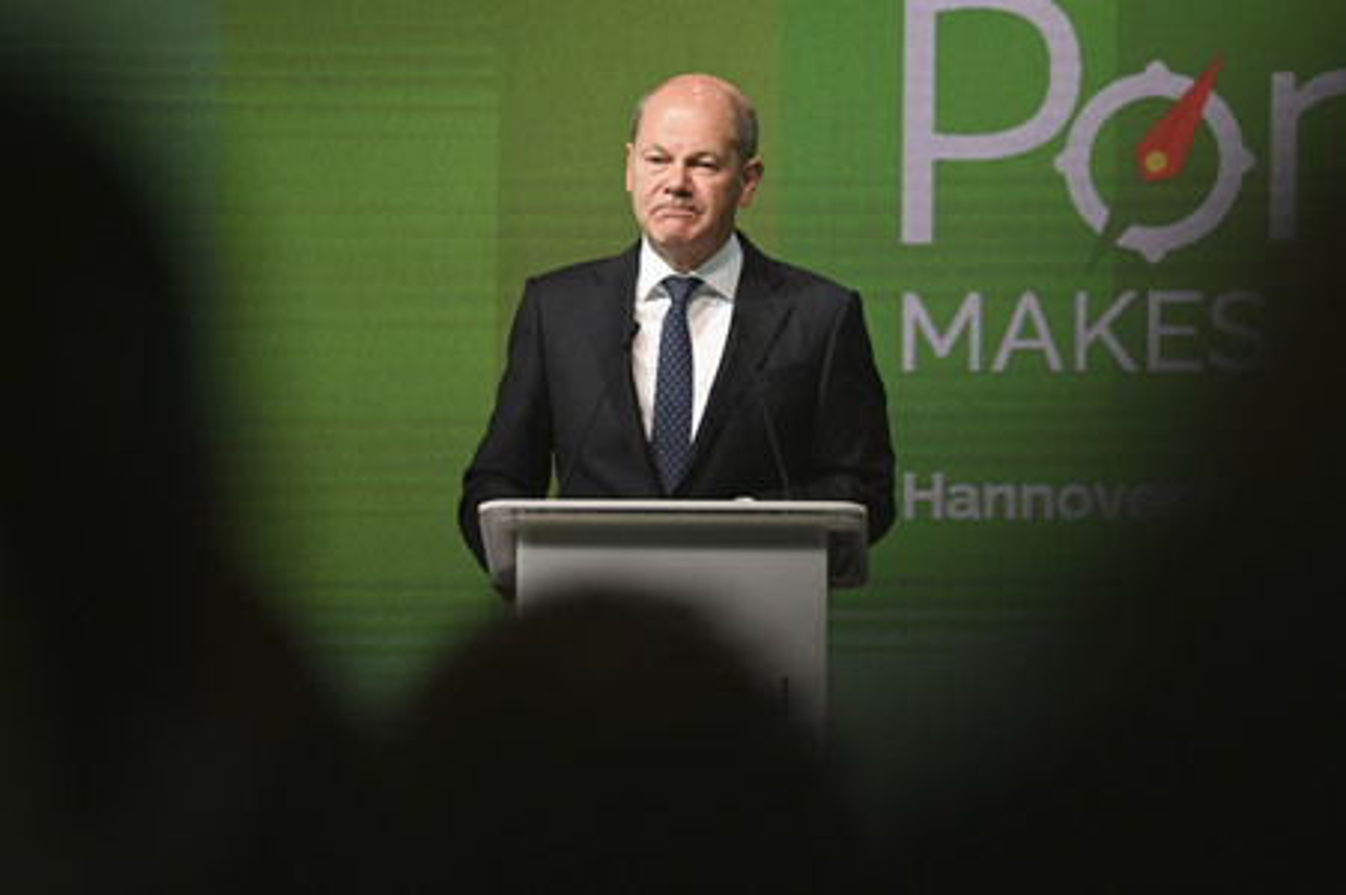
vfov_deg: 6.9
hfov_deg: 10.3
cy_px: 448
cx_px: 673
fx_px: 7472
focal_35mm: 200
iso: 800
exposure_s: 1/500
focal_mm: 200
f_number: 2.8
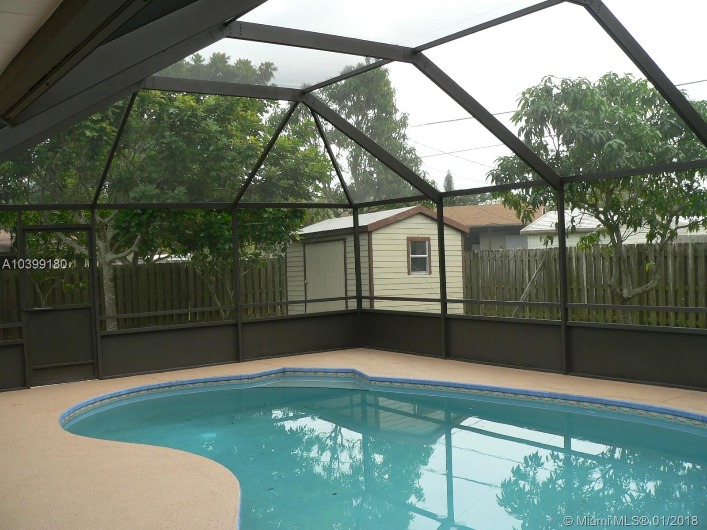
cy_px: 265
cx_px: 354
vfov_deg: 39.7
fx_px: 735
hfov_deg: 51.4
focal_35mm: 36
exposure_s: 1/125
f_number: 3.7
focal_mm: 6
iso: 80
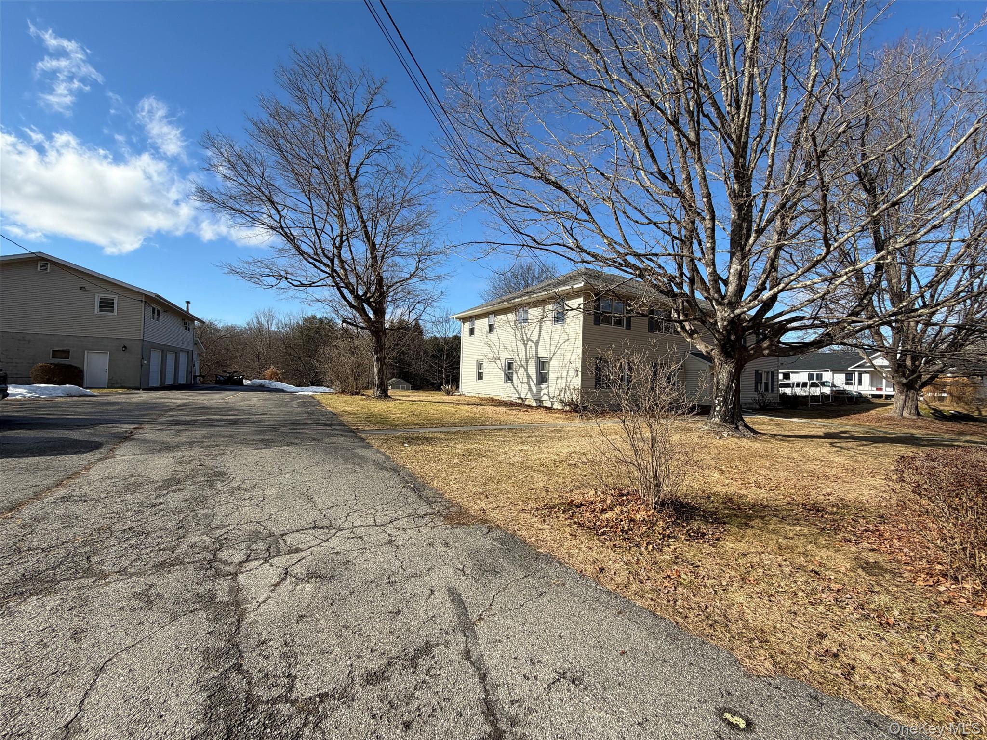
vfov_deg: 85.7
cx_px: 494
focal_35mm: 14
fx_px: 399
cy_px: 370
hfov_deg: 102.1
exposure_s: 1/770
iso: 25
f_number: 2.2
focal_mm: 2.22
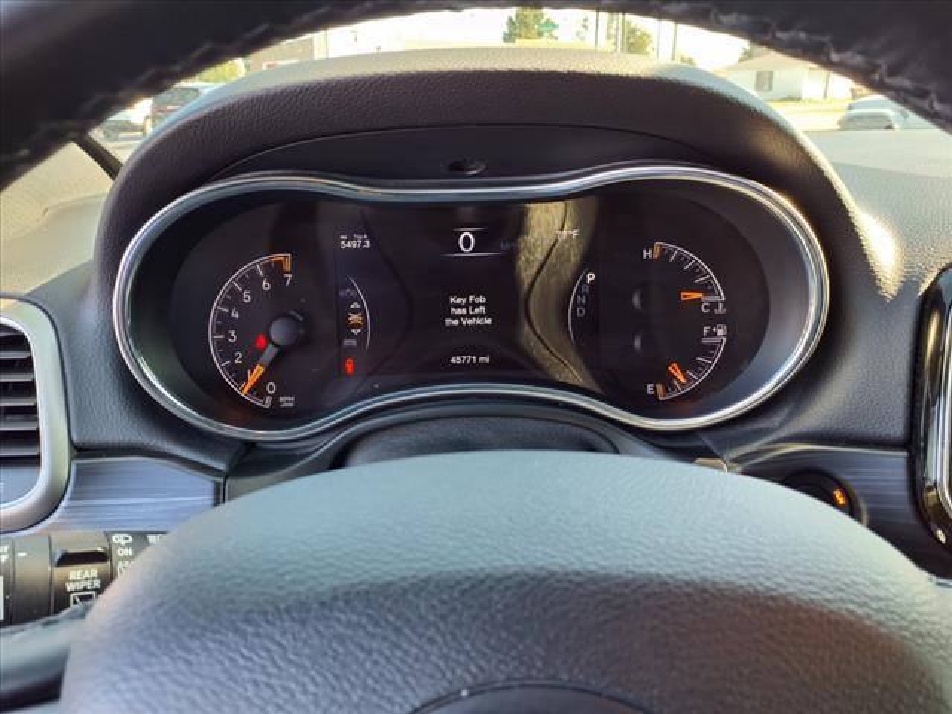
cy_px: 357
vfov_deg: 51.4
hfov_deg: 65.3
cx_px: 476
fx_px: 743
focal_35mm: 27
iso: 50
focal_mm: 3.58
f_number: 1.9
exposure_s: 1/60.2
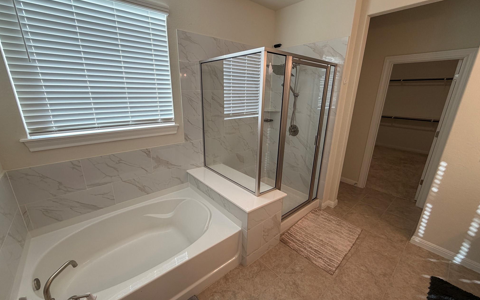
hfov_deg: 101.5
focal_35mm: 15
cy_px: 150
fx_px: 196
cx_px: 239
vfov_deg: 74.8
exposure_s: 1/120
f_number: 2.2
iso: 100
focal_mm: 2.22
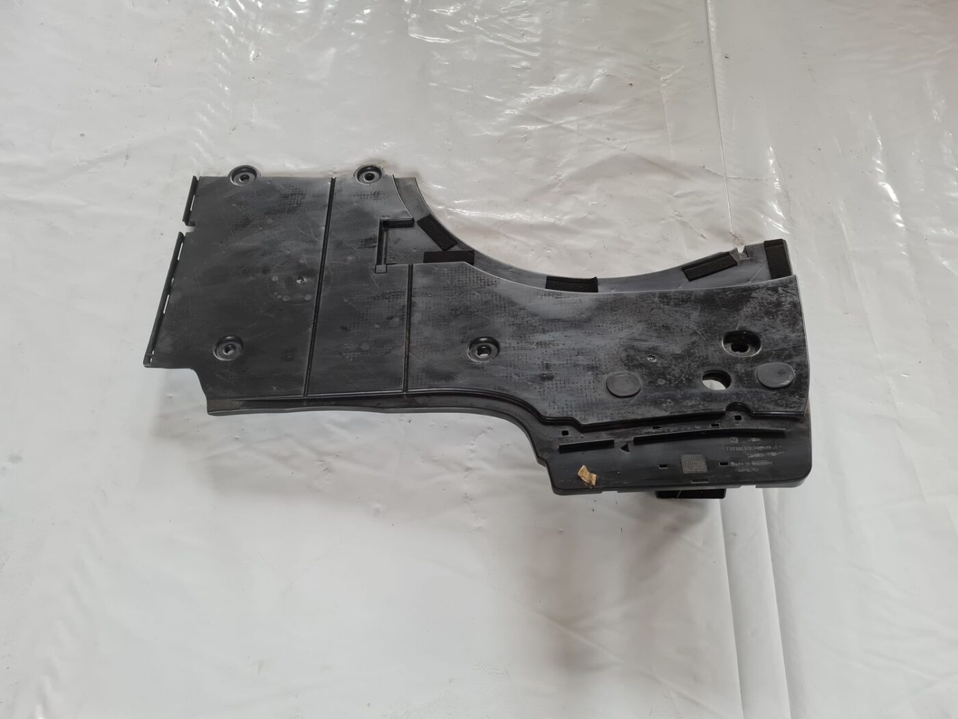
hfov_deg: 67.3
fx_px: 720
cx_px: 479
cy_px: 360
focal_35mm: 26
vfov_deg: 53.1
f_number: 1.8
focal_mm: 5.4
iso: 200
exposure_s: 1/100
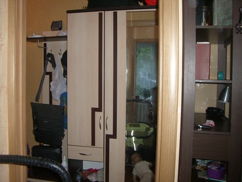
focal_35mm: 38
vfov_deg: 37.8
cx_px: 121
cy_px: 91
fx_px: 266
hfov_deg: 49.0
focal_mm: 6.2
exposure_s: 1/60
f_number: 2.7
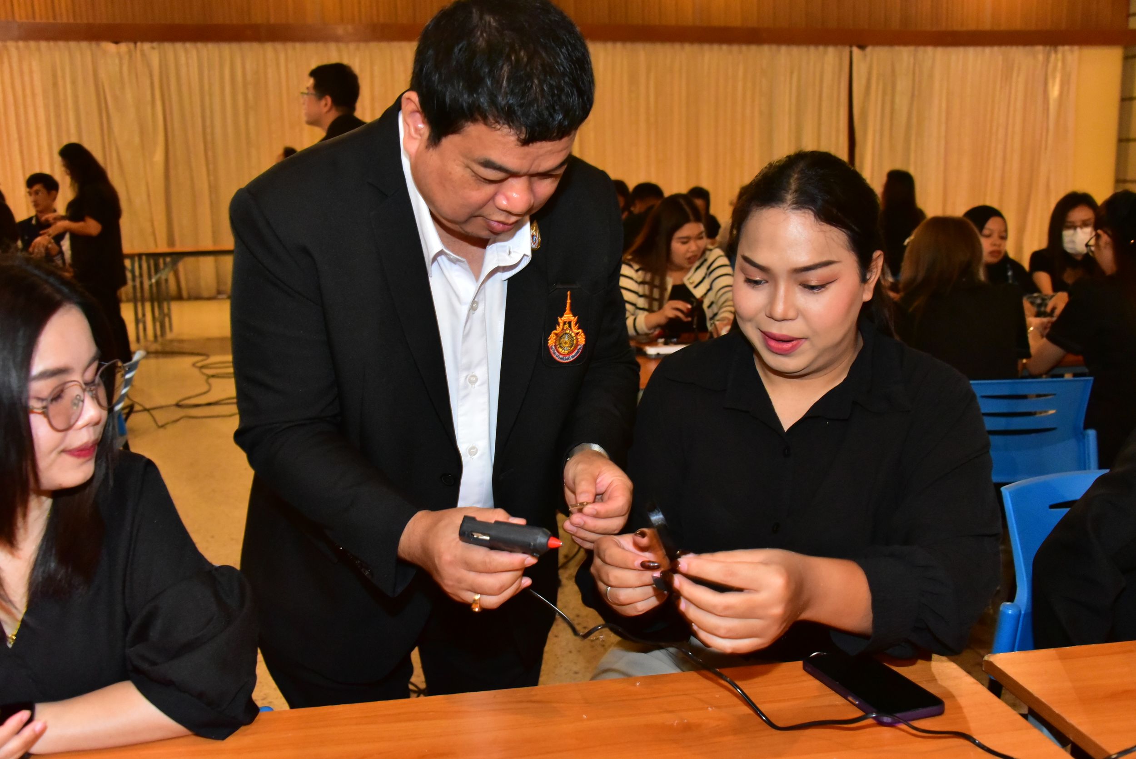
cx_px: 568
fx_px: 1136
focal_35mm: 36
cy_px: 380
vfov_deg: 36.9
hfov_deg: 53.1
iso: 8000
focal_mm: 36
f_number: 6.3
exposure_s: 1/100
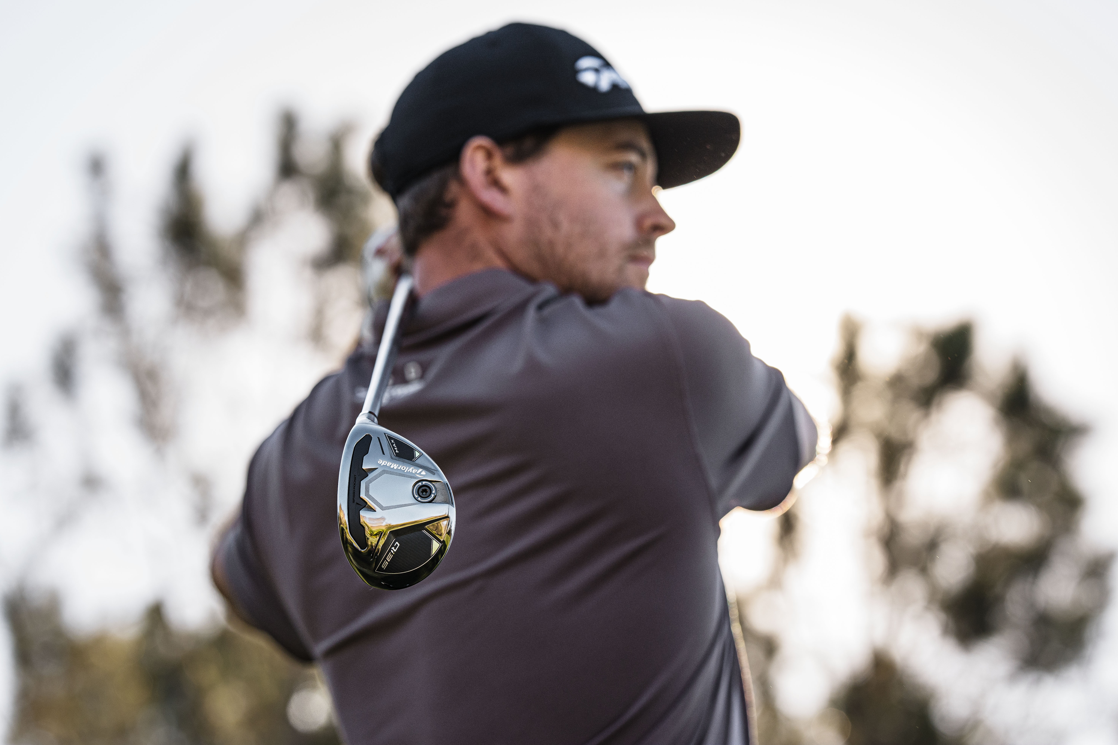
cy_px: 372
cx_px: 559
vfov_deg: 13.0
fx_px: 3261
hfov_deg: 19.5
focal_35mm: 105
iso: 500
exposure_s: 1/1000
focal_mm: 105
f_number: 4
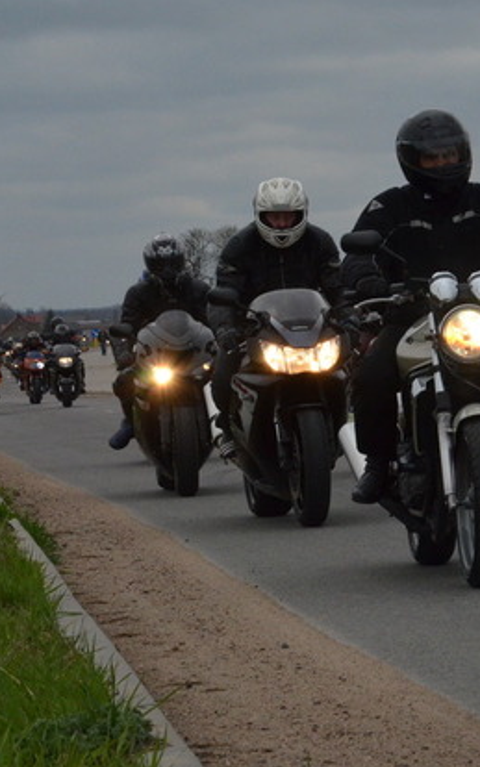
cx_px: 621
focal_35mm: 183
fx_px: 3828
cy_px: 404
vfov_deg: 11.4
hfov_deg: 7.1
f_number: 11
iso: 1600
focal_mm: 70
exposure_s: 1/2000
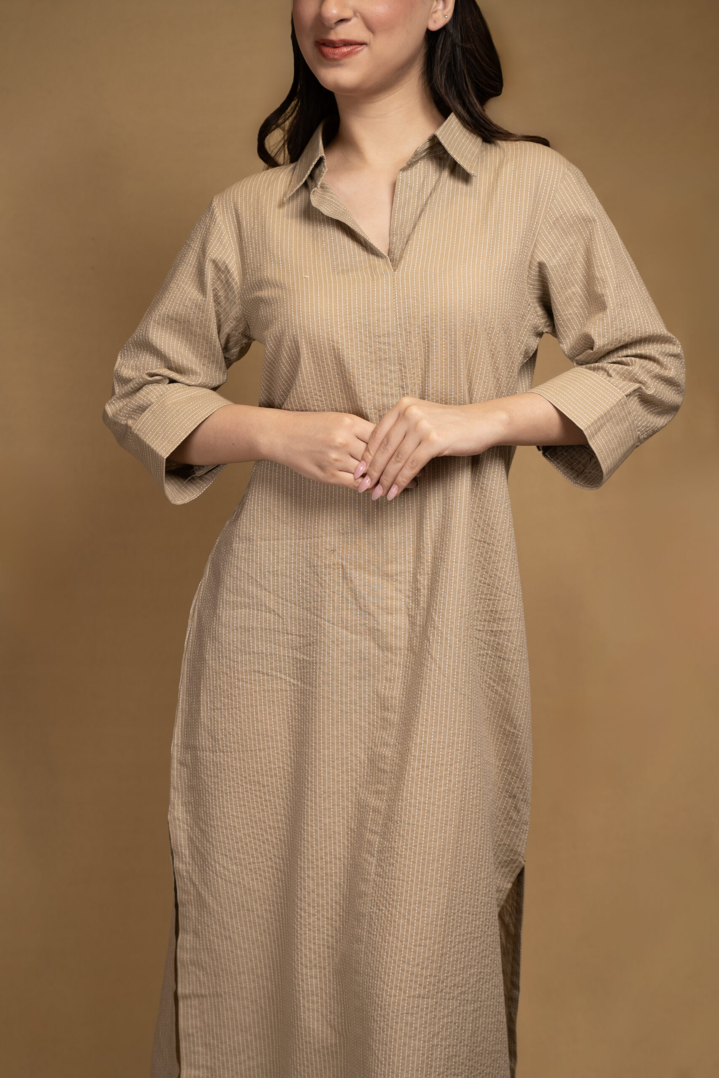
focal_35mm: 57
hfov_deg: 23.8
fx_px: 1707
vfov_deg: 35.1
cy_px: 539
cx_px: 360
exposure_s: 1/100
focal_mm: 57
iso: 1000
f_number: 5
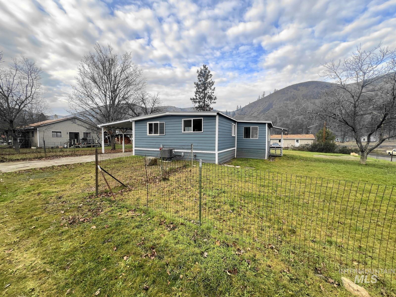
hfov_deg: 106.2
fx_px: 149
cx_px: 198
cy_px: 148
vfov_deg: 89.9
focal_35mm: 13
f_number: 1.8
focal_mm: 1.57
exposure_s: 1/254
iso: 32
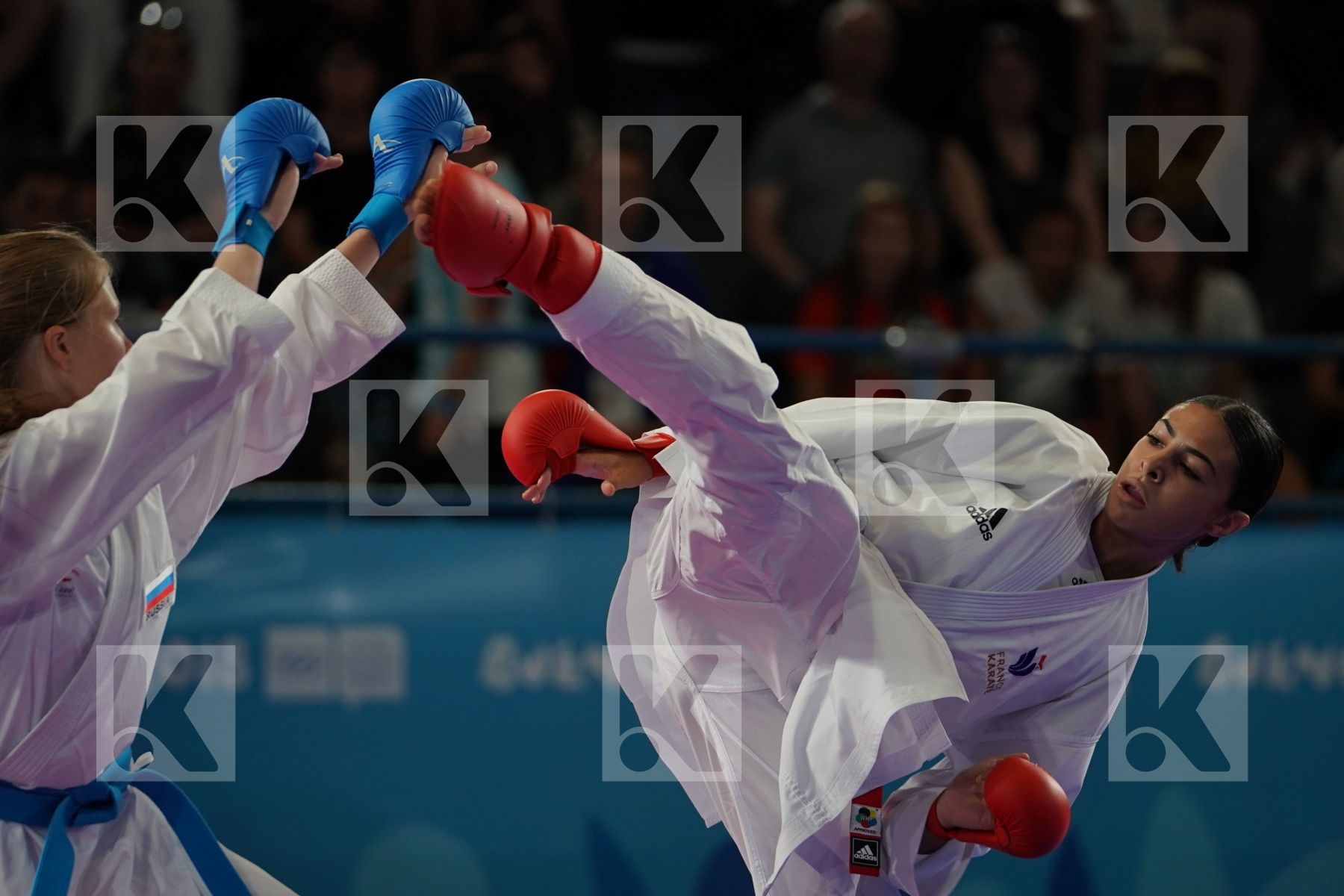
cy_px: 448
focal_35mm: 252
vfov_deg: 5.5
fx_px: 9407
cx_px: 672
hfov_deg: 8.2
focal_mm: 168
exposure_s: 1/1000
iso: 800
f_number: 2.8
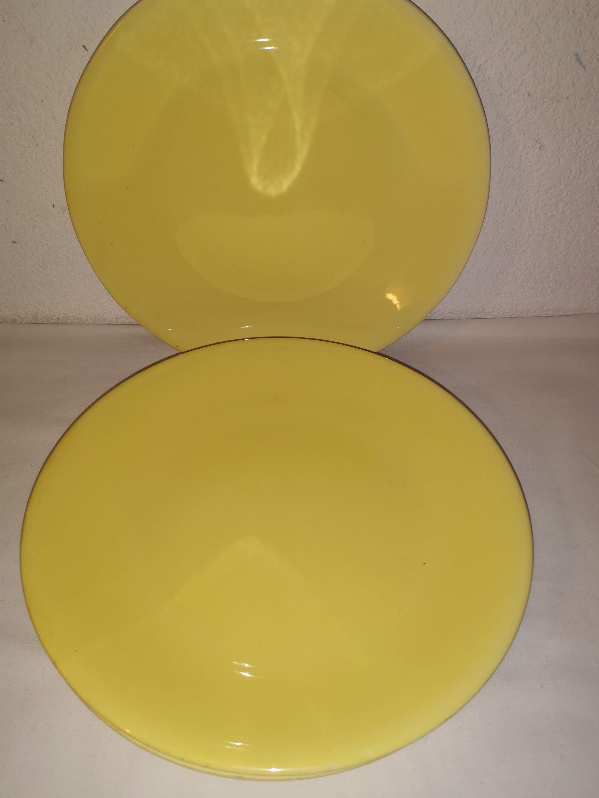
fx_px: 669
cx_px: 281
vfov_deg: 61.6
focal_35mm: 29
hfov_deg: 48.2
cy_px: 373
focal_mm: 3.95
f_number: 1.8
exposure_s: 1/131
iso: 50
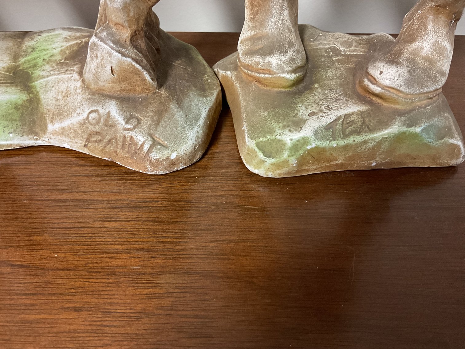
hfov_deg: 61.7
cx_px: 232
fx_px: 390
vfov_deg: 48.2
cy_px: 174
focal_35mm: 29
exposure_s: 1/30
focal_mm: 3
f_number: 1.8
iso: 250
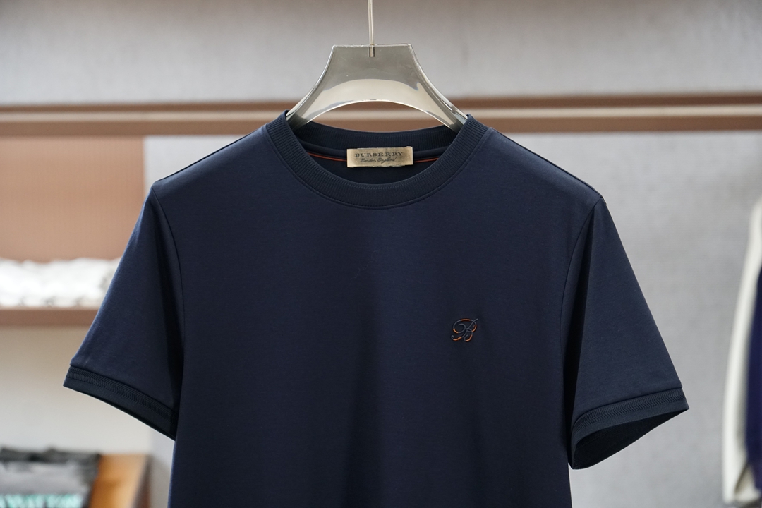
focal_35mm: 96
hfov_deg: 21.2
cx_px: 381
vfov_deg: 14.3
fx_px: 2032
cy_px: 254
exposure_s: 1/100
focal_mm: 64
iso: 1600
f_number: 4
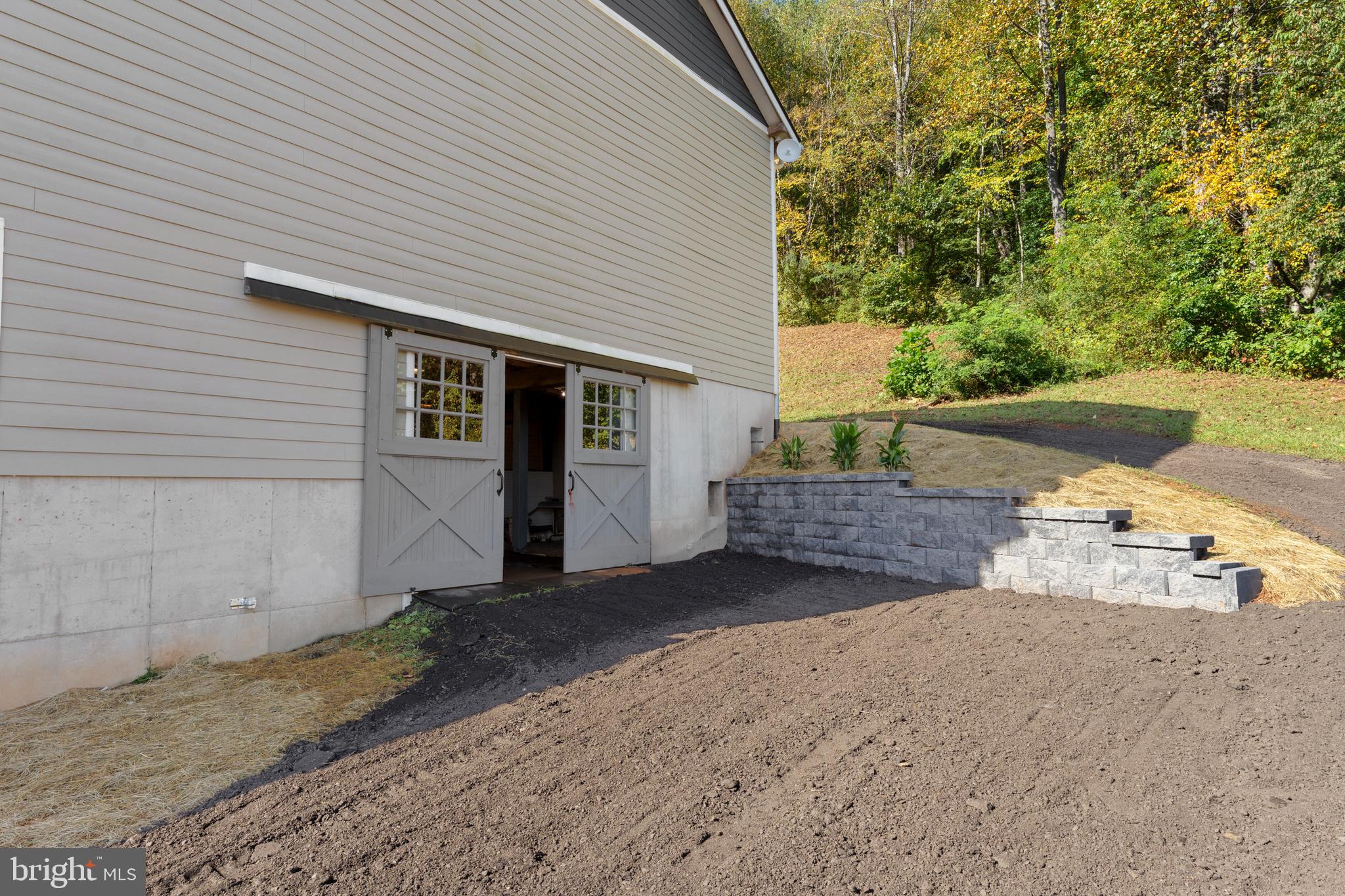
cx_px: 672
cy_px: 448
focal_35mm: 19
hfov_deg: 88.1
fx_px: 695
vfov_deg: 65.7
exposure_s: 1/125
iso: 250
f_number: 9
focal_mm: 18.6
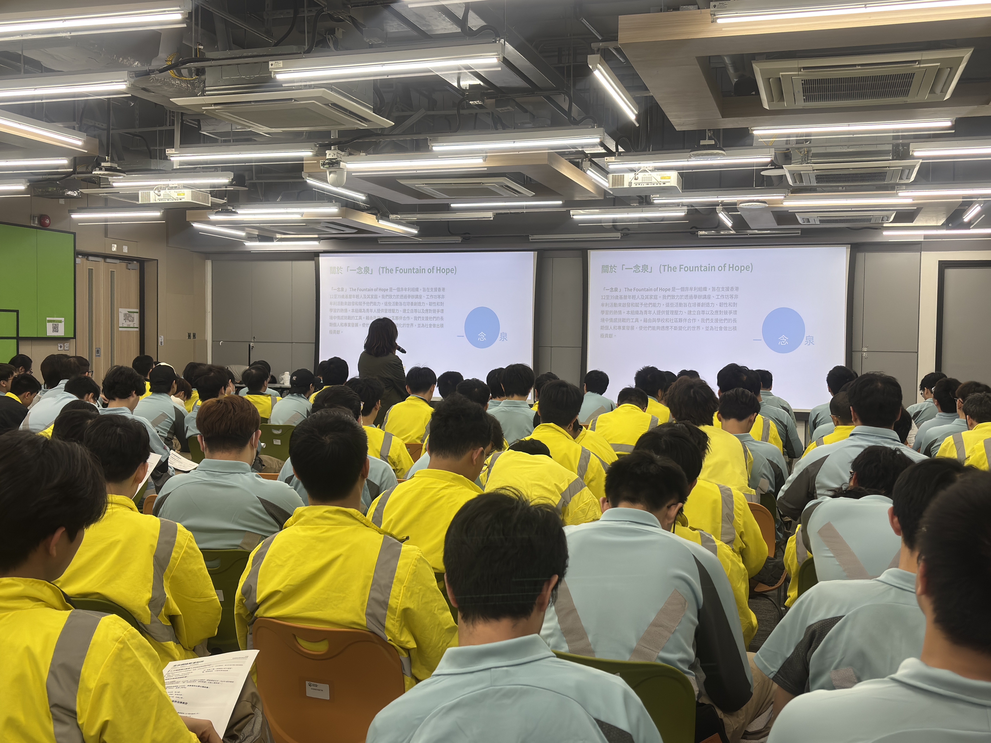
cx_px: 496
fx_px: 1059
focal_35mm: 37
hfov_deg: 50.1
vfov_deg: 38.7
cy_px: 372
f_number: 1.6
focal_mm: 5.96
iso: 64
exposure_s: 1/100
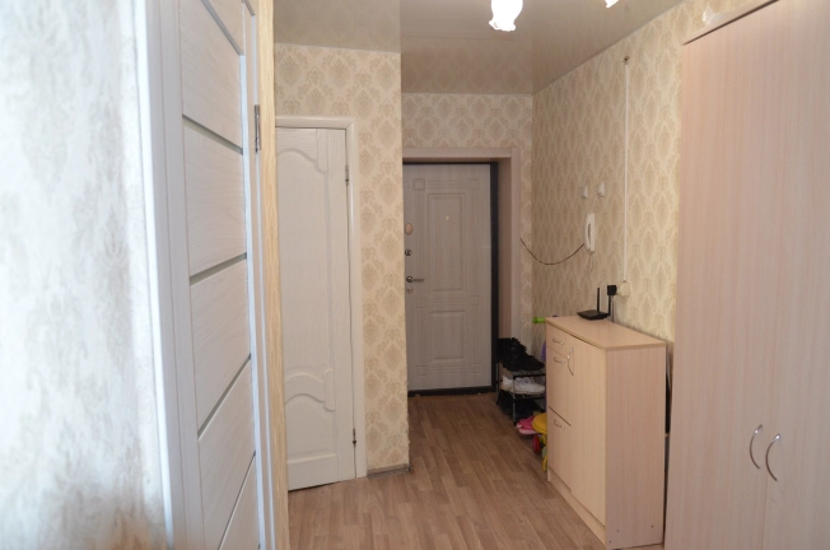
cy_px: 275
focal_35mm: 27
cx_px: 415
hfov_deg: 67.5
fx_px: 621
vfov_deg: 47.7
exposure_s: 1/60
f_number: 3.5
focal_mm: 18
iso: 900
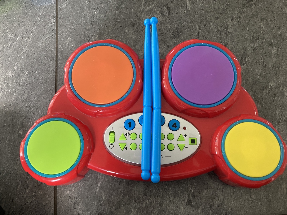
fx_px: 232
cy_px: 108
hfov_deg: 63.4
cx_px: 144
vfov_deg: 49.7
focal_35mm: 28
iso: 200
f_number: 1.8
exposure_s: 1/50
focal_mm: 3.99
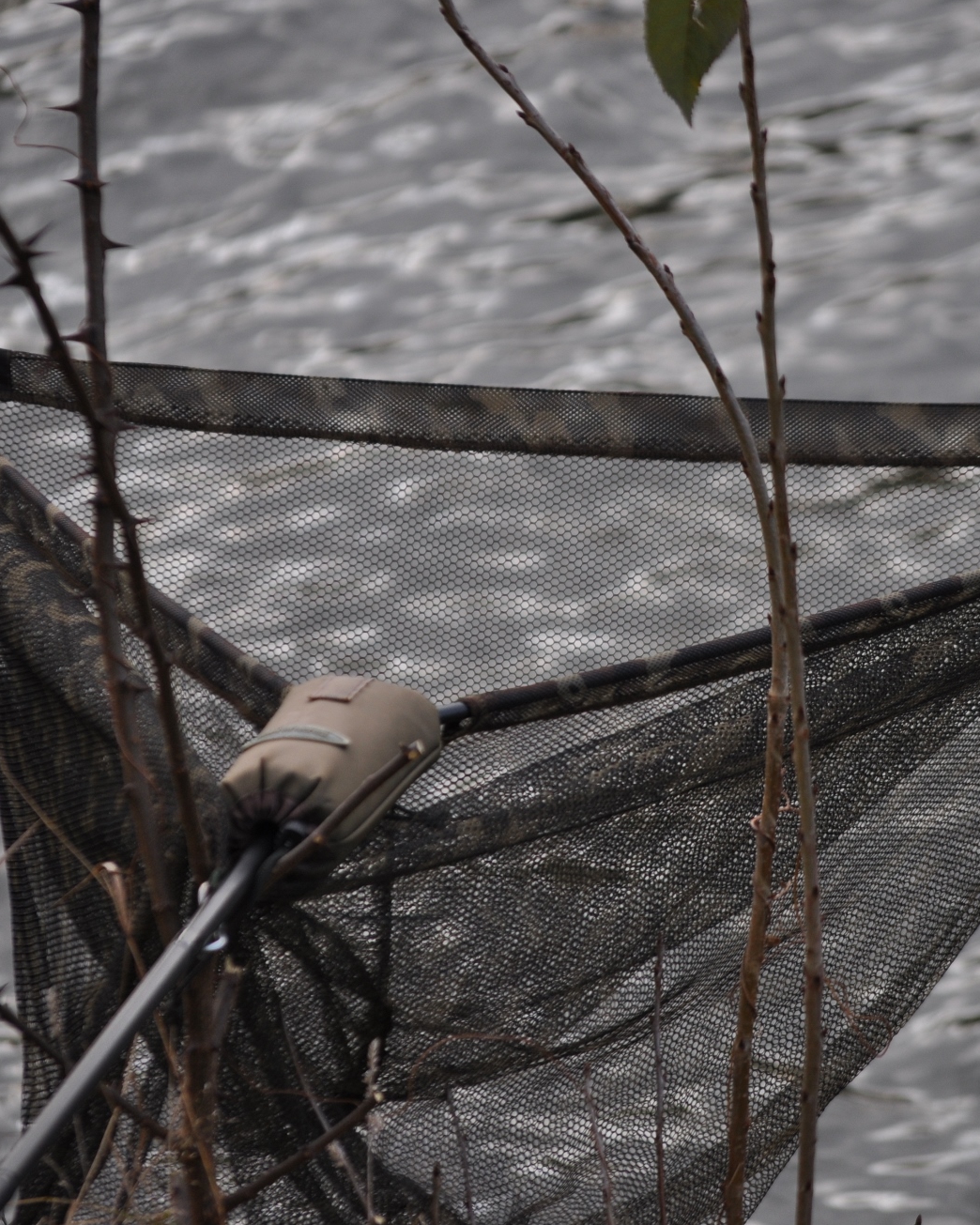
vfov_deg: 5.7
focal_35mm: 340
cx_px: 623
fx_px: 12327
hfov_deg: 4.6
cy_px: 611
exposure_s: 1/500
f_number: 5.6
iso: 280
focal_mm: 160
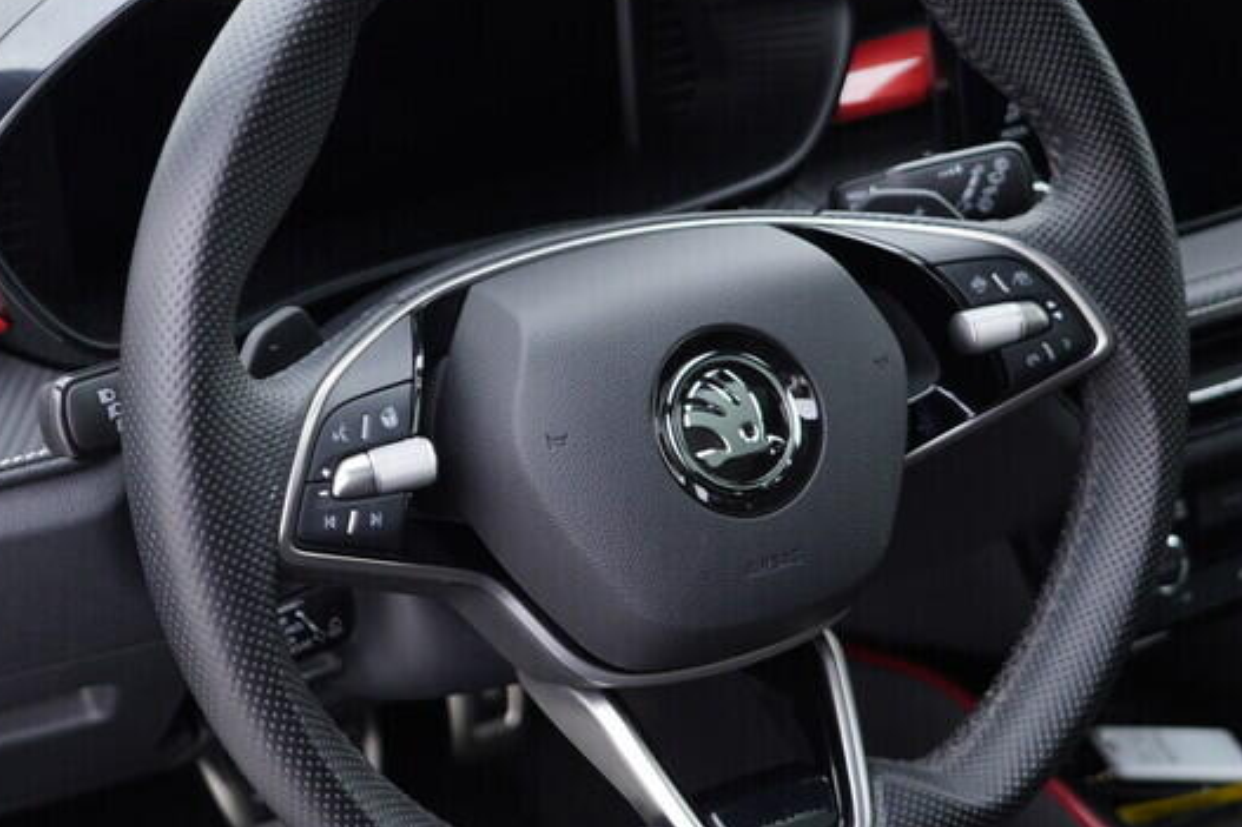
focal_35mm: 70
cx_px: 493
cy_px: 449
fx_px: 2414
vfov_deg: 19.4
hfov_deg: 28.8
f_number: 2.8
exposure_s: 1/40
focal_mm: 24
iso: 200
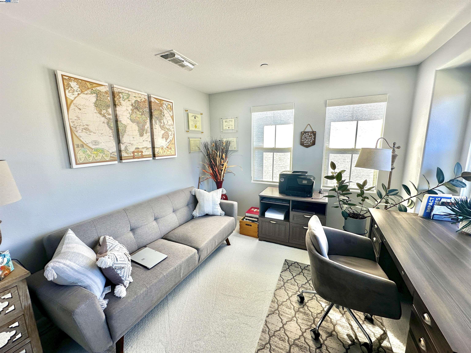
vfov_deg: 85.7
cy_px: 176
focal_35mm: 14
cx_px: 236
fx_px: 190
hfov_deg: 102.1
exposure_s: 1/110
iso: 40
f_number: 2.2
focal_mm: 2.22
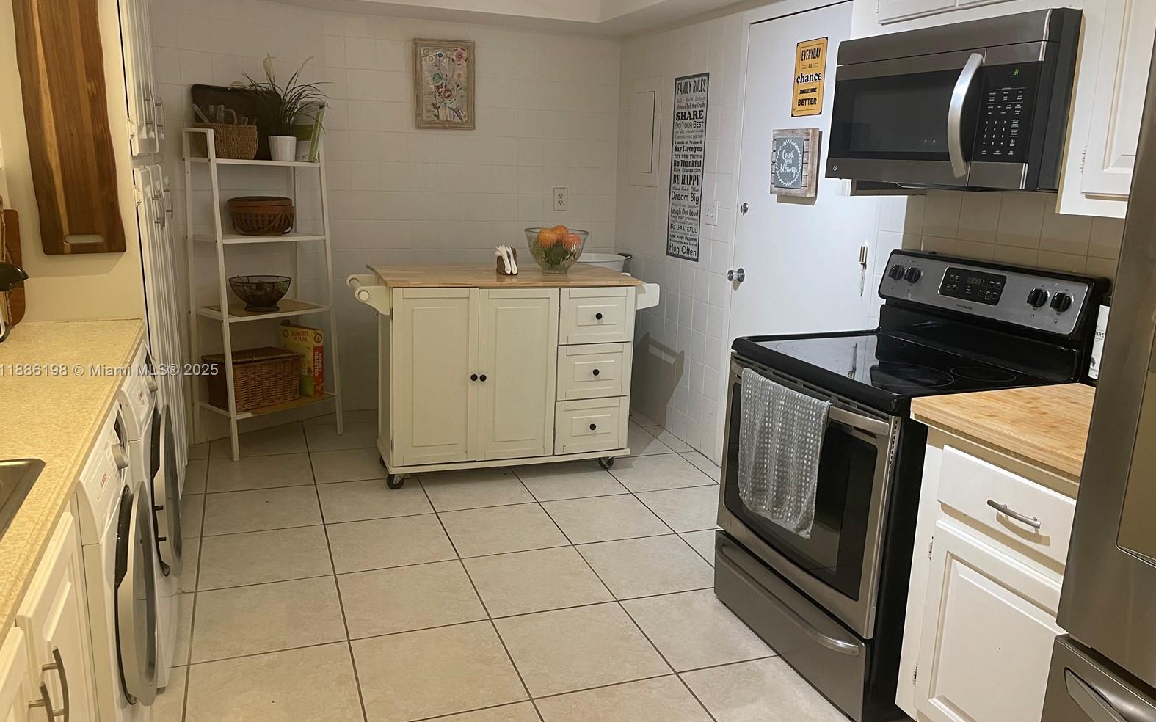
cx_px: 571
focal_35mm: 28
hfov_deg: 66.5
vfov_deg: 44.5
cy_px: 371
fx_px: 882
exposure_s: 1/60
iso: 160
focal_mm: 4.2
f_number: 1.6
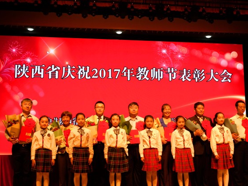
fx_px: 387
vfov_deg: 27.1
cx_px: 141
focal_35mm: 54
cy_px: 93
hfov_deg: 35.5
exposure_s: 1/125
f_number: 4
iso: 500
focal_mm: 32.9
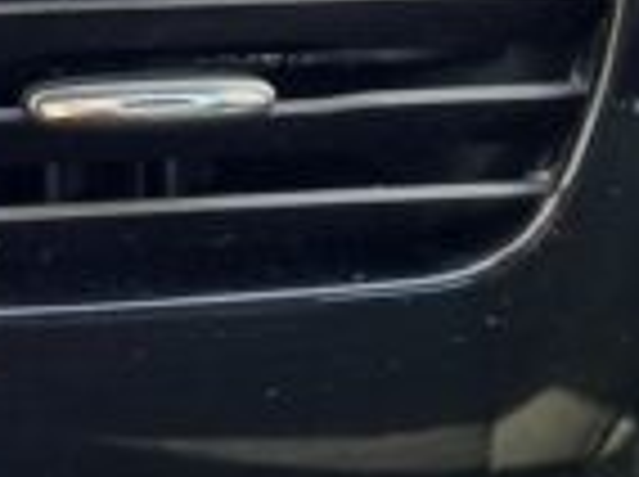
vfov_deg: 10.1
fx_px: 2598
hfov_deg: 13.0
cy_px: -288
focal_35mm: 141
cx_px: -423
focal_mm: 4.6
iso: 160
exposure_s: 1/33
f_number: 2
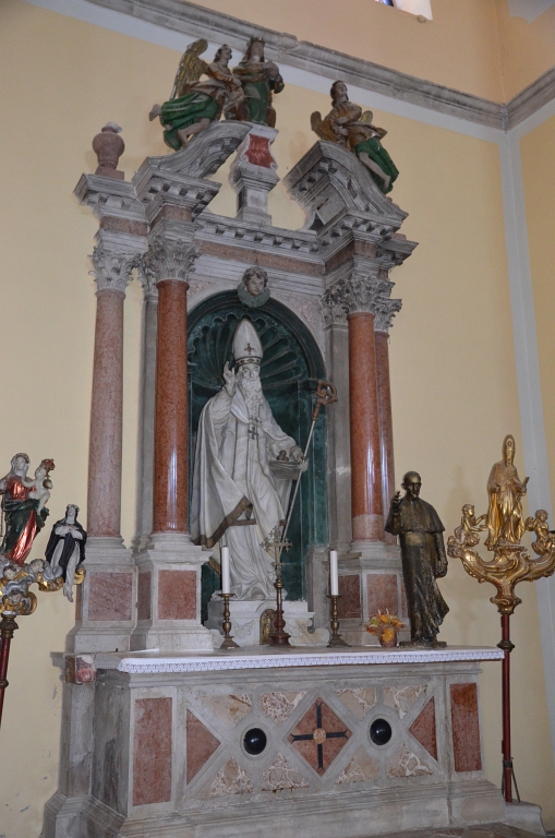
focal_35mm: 38
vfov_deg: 51.4
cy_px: 419
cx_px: 278
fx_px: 871
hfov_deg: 35.4
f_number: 4
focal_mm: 25
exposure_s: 1/60
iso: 3200
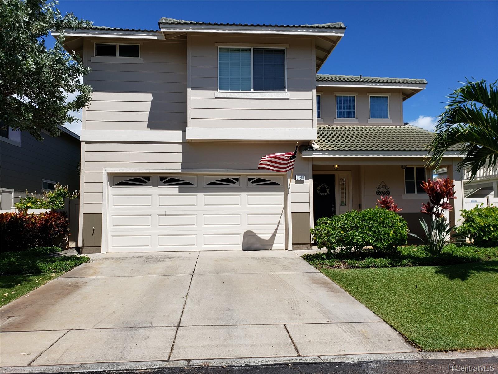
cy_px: 187
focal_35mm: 26
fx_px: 374
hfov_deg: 67.3
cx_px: 249
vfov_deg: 53.1
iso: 50
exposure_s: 1/2228
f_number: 2.4
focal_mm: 4.3
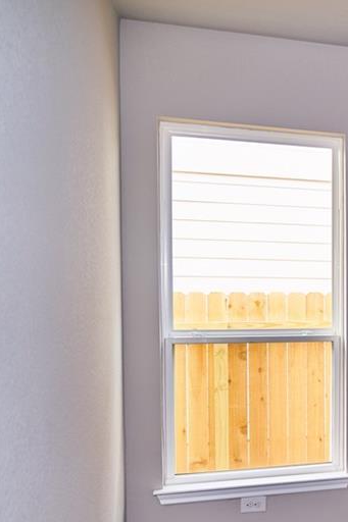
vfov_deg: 40.8
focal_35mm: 48
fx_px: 696
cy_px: 331
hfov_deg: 23.3
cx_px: 503
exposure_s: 1/60
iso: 160
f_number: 2.8
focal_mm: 24
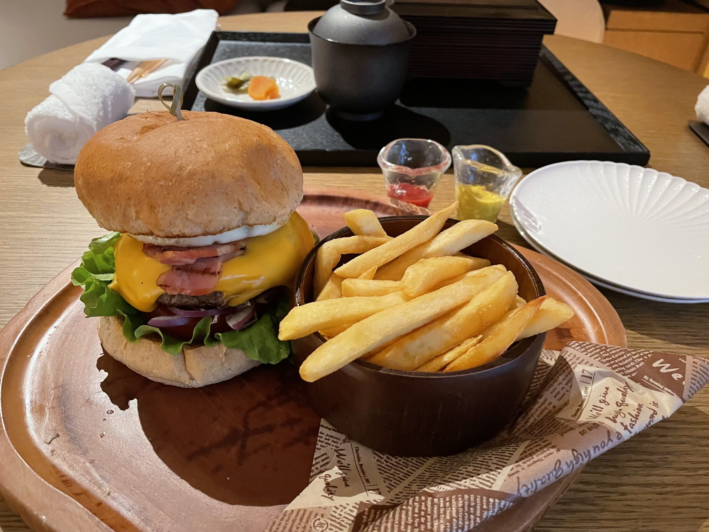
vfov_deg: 53.1
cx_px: 354
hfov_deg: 67.3
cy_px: 266
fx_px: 533
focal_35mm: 26
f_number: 1.6
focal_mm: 4.2
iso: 500
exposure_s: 1/39
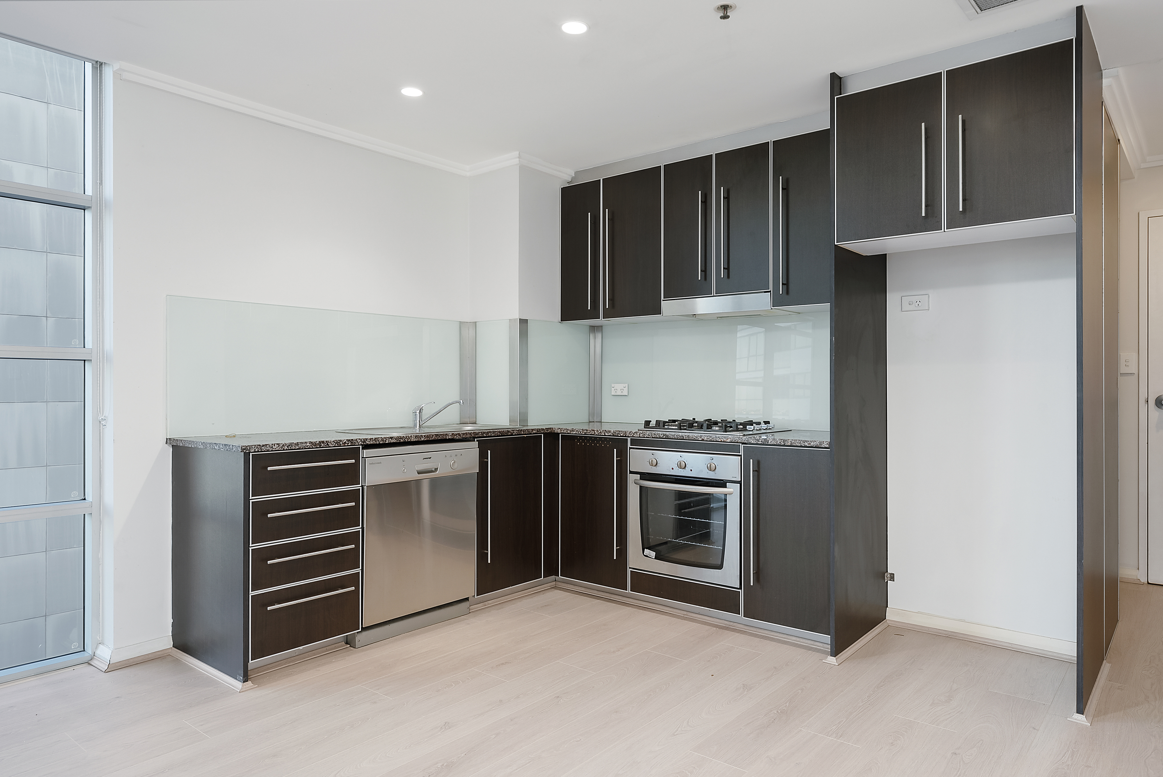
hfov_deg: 78.6
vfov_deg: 57.3
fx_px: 711
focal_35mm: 22
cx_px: 582
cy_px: 388
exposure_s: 1/3
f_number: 10
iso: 200
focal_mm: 22
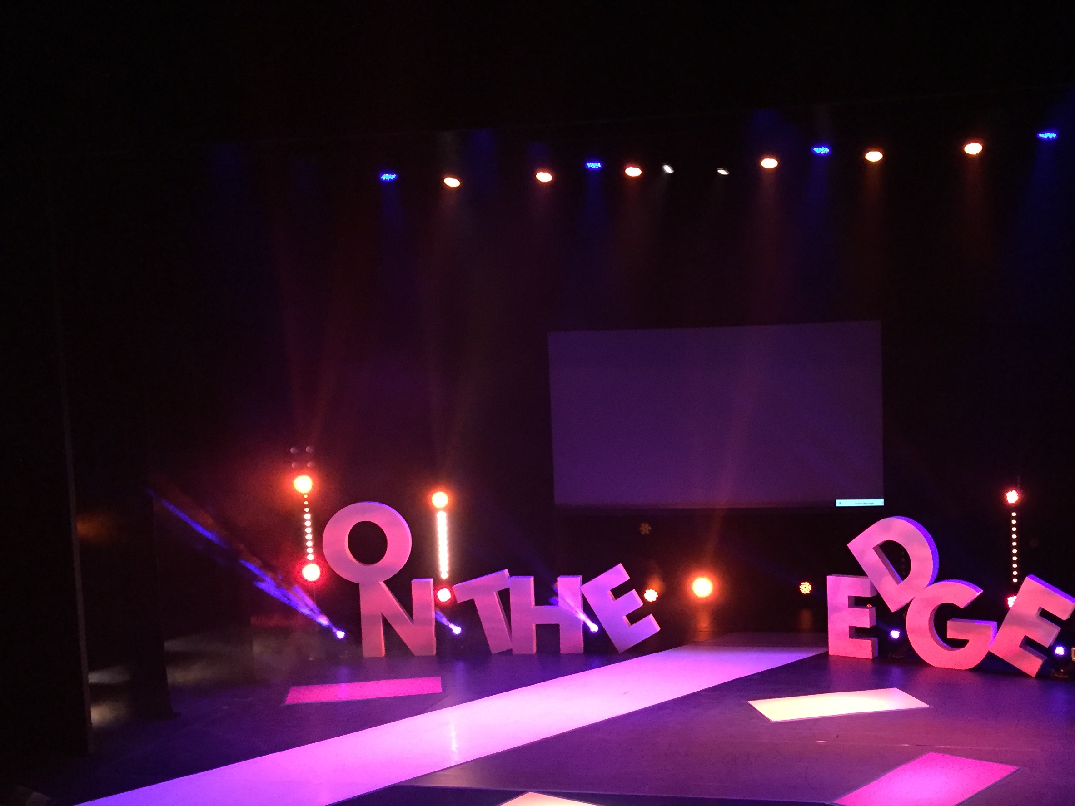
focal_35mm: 40
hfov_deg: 46.3
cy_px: 548
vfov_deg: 35.6
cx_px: 682
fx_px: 1242
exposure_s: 1/17
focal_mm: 4.15
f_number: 2.2
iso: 250
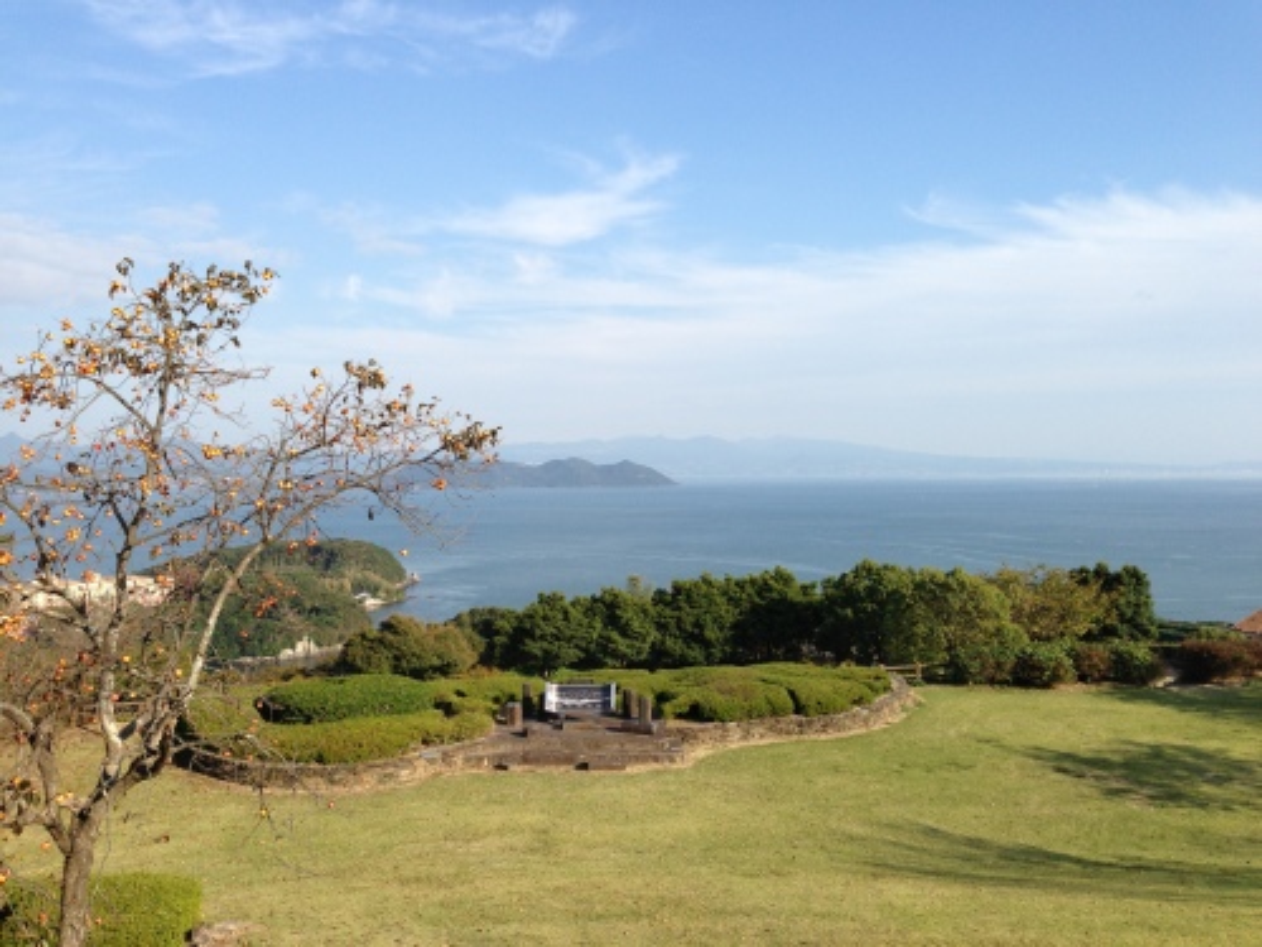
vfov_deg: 42.9
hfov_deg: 55.4
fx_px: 1203
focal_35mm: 33
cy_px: 474
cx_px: 631
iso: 50
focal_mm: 4.13
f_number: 2.4
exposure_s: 1/1153
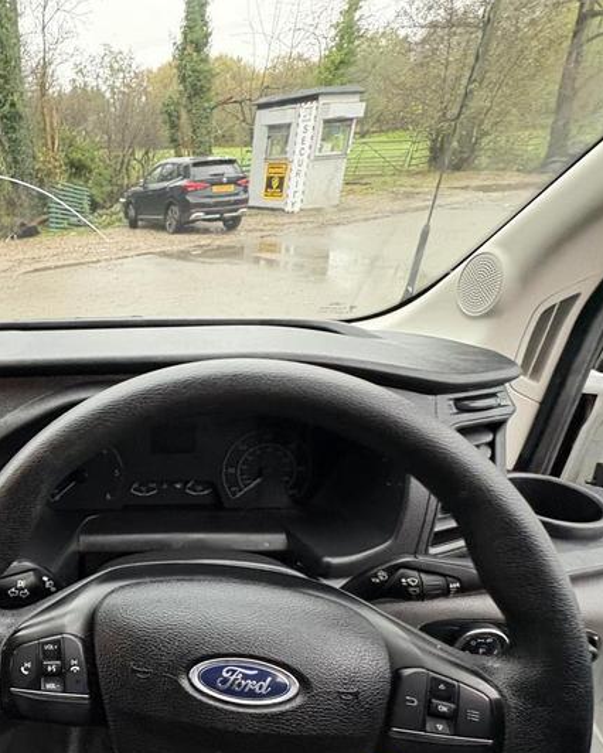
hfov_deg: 53.6
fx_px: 513
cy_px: 474
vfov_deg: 71.3
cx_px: 65
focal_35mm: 23
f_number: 2.2
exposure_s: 1/60
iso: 400
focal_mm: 2.22
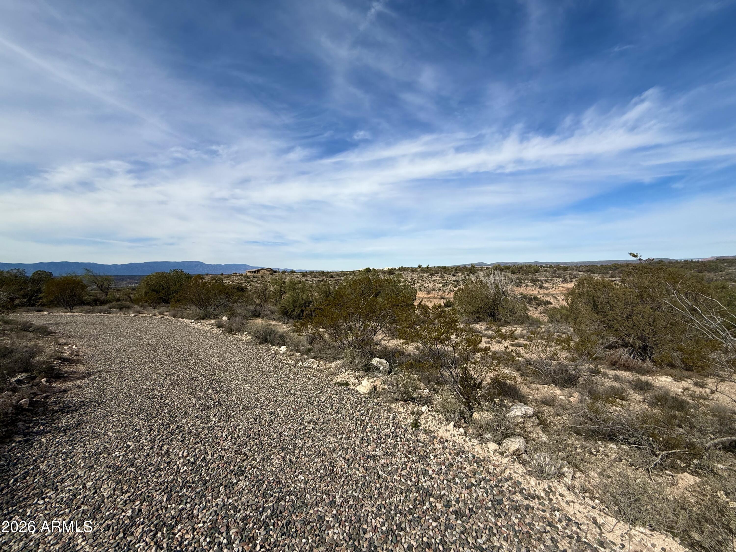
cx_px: 368
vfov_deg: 85.7
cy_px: 276
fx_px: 298
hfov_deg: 102.1
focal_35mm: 14
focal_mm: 2.22
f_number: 2.2
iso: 50
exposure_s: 1/3125
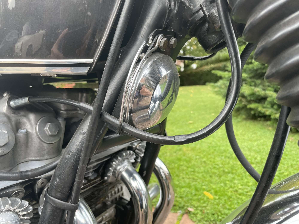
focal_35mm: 26
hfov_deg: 67.3
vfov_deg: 53.1
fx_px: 225
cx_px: 150
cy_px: 112
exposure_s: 1/121
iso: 50
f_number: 1.6
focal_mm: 4.2
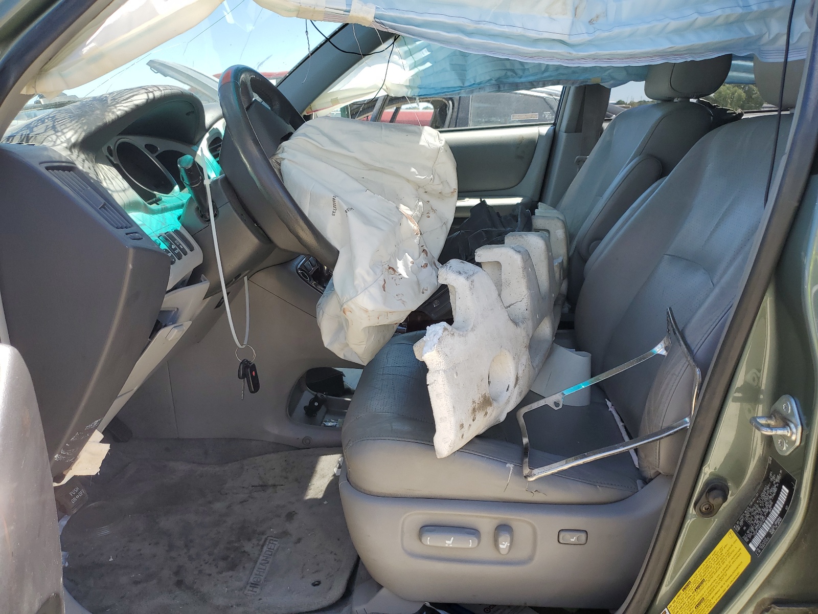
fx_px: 614
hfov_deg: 67.3
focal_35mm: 26
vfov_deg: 53.1
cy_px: 307
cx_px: 409
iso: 50
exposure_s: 1/769
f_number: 1.5
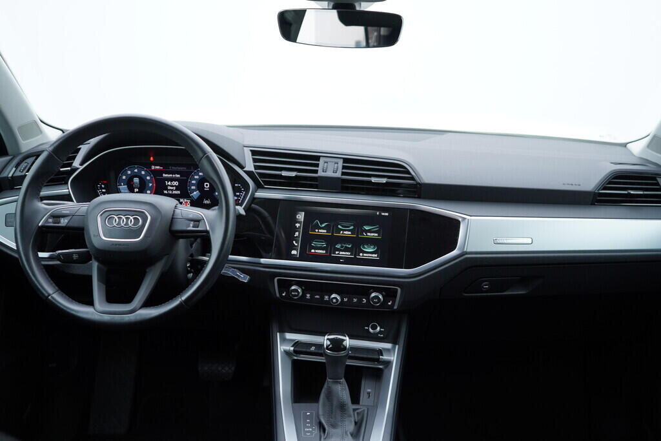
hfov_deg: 53.1
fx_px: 661
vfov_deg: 36.9
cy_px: 220
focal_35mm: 36
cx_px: 330
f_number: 2.8
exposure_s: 1/40
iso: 125
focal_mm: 24
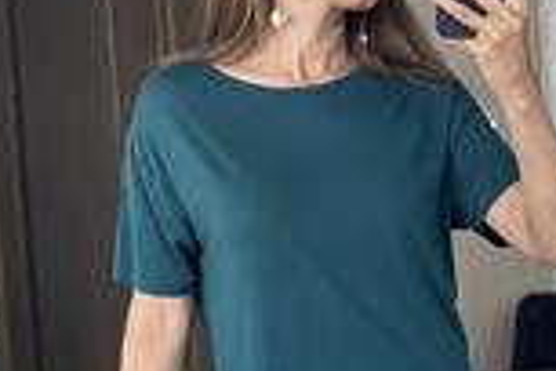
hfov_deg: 12.4
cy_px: 462
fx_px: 2548
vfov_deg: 8.2
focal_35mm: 165
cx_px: 342
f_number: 1.78
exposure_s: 1/60
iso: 250
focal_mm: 6.86
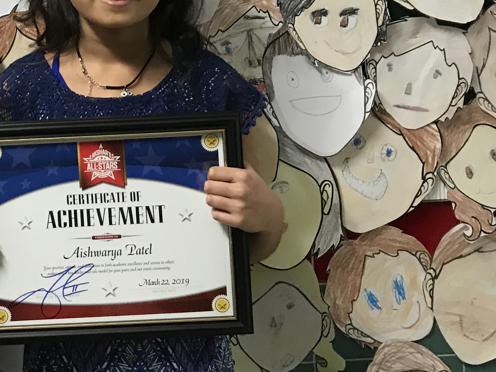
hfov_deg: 27.3
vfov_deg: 21.0
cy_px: 16
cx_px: 24
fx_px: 974
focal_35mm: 68
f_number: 1.8
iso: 64
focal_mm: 3.99
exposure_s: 1/15
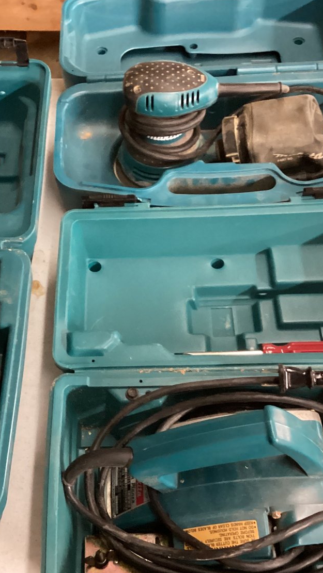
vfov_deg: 44.6
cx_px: 99
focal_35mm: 46
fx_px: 700
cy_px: 283
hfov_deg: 25.8
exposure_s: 1/24
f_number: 2.4
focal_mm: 3.3
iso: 640
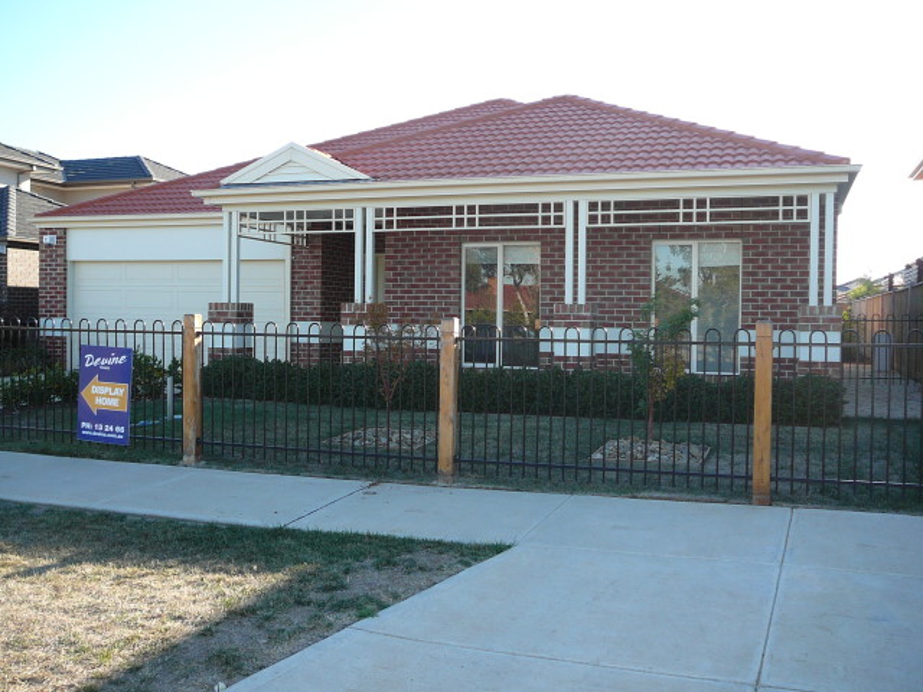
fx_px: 933
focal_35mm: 35
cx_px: 462
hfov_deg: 52.6
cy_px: 346
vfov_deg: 40.7
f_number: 2.8
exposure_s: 1/250
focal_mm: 5.2
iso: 80
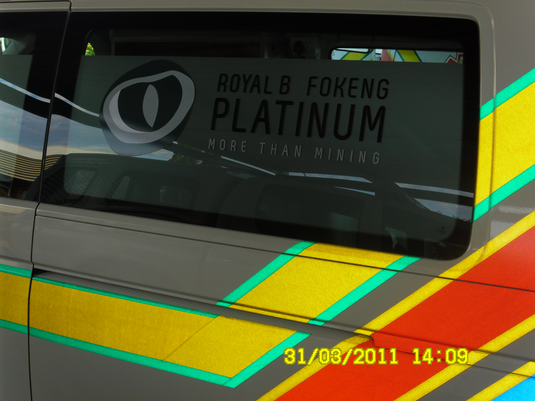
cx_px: 268
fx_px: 804
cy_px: 200
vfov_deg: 28.0
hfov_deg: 36.8
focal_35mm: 52
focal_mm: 9.3
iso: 80
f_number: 5
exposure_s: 1/60
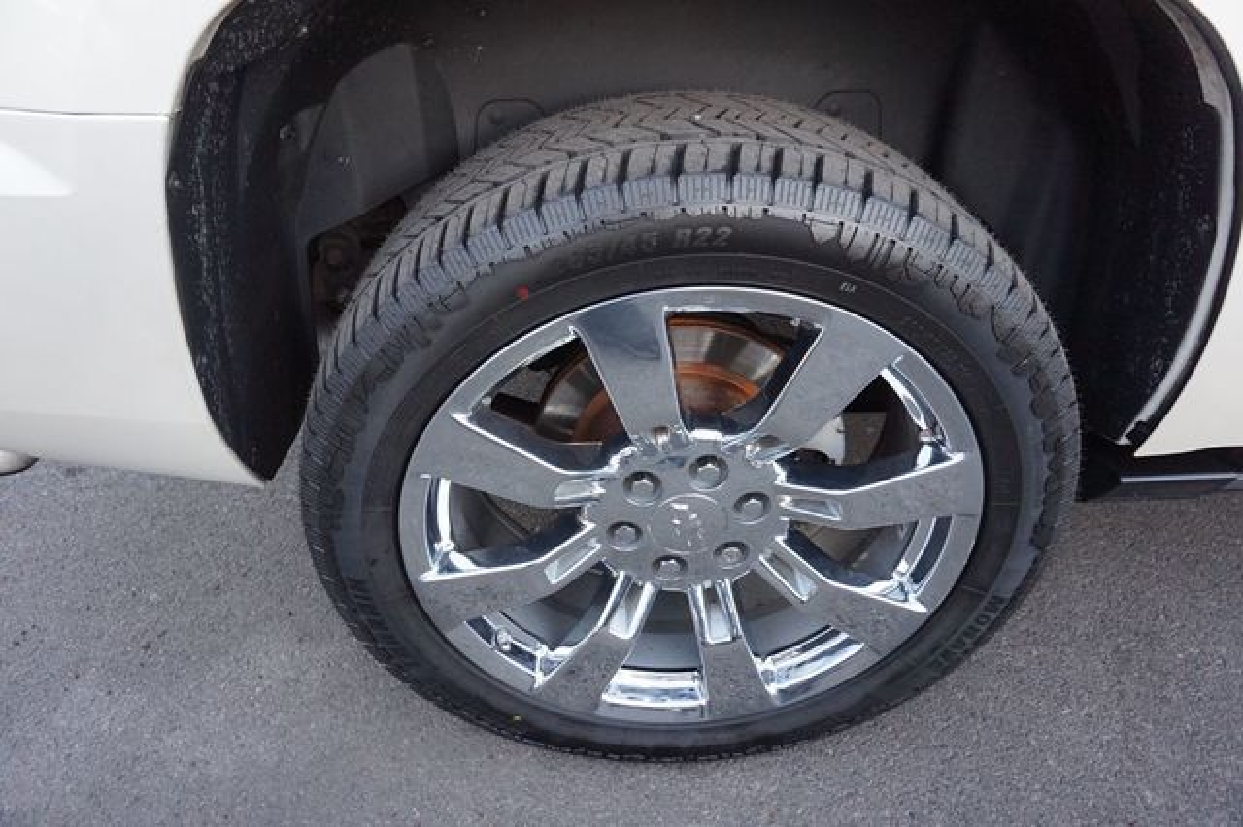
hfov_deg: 73.8
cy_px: 414
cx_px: 622
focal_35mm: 24
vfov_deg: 53.1
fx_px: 828
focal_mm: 16
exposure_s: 1/160
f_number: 4
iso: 1000
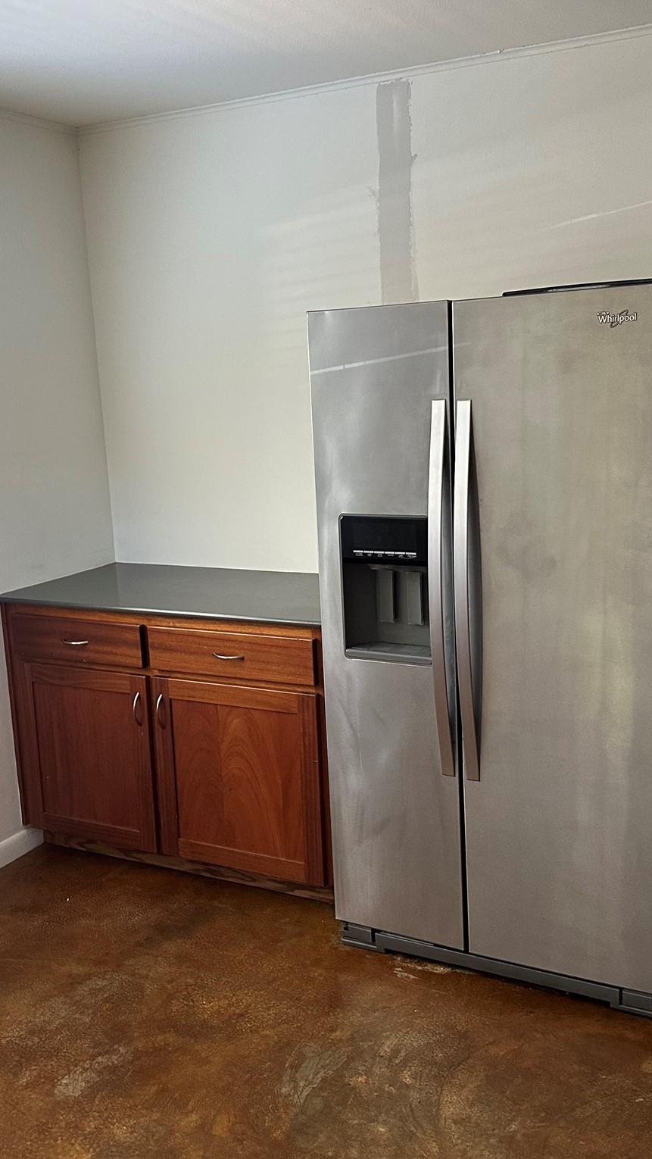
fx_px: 1075
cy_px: 578
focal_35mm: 35
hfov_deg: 33.7
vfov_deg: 56.6
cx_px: 309
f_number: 1.78
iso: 320
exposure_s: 1/60
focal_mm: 6.86
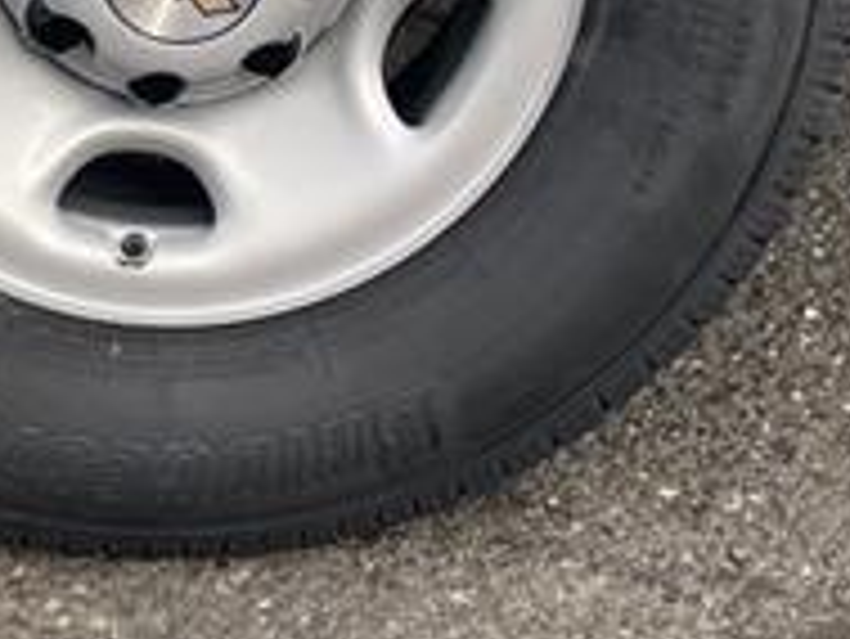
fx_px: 2162
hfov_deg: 22.0
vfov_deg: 16.1
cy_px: -153
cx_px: 193
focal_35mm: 88
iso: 32
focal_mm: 4.2
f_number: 1.6
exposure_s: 1/361
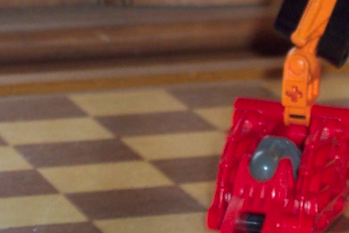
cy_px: -22
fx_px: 2725
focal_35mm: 281
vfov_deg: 4.9
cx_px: 398
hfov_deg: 7.3
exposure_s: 1/90
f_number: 4.8
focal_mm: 21.3
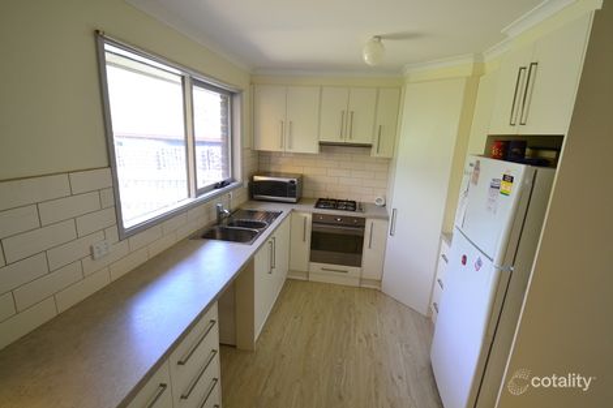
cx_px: 306
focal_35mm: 16
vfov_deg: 72.0
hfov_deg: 95.0
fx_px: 281
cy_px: 204
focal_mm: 11
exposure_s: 1/60
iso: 800
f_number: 7.1
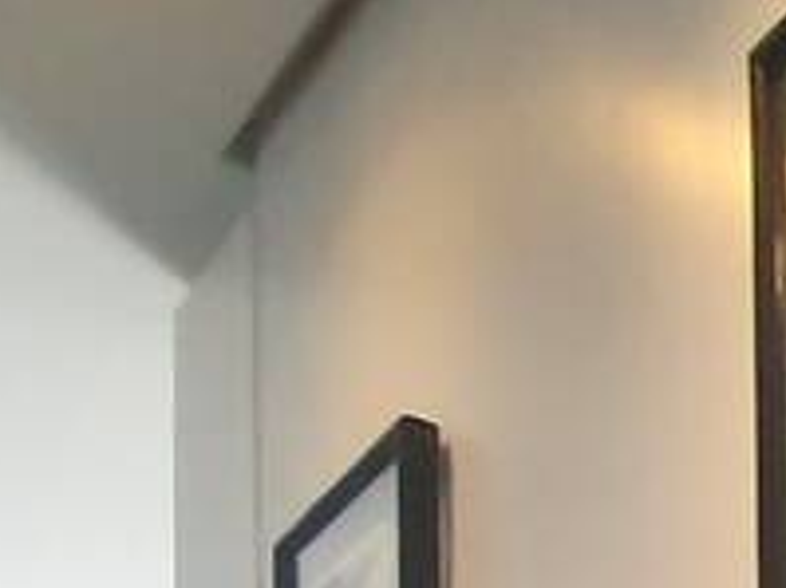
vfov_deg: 11.4
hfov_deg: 12.5
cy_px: 1618
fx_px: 2133
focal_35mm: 94
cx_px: 2180
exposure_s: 1/60
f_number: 2.2
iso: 200
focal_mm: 1.8
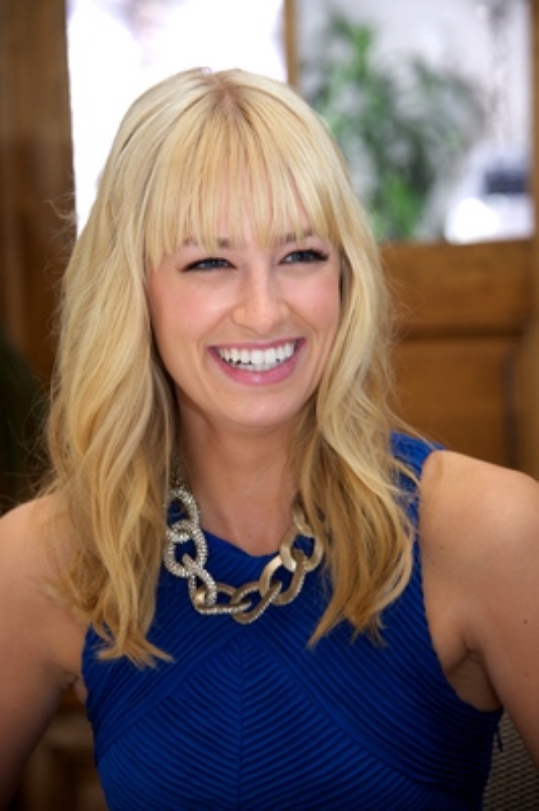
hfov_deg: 10.9
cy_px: 406
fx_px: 2812
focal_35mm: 125
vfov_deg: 16.4
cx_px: 270
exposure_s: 1/60
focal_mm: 125
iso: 800
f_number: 6.3
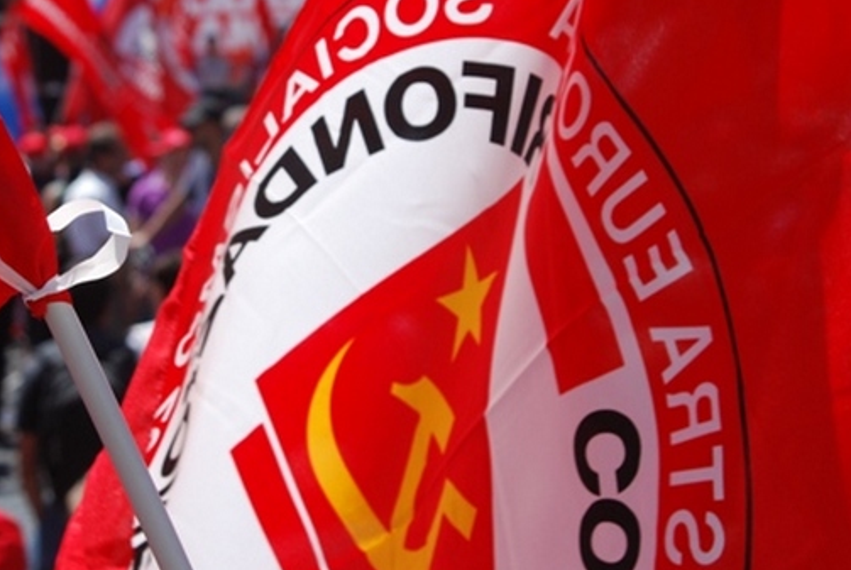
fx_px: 3385
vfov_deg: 9.6
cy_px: 150
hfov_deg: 14.3
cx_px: 284
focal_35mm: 143
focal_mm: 60
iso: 200
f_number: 5.6
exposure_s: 1/500
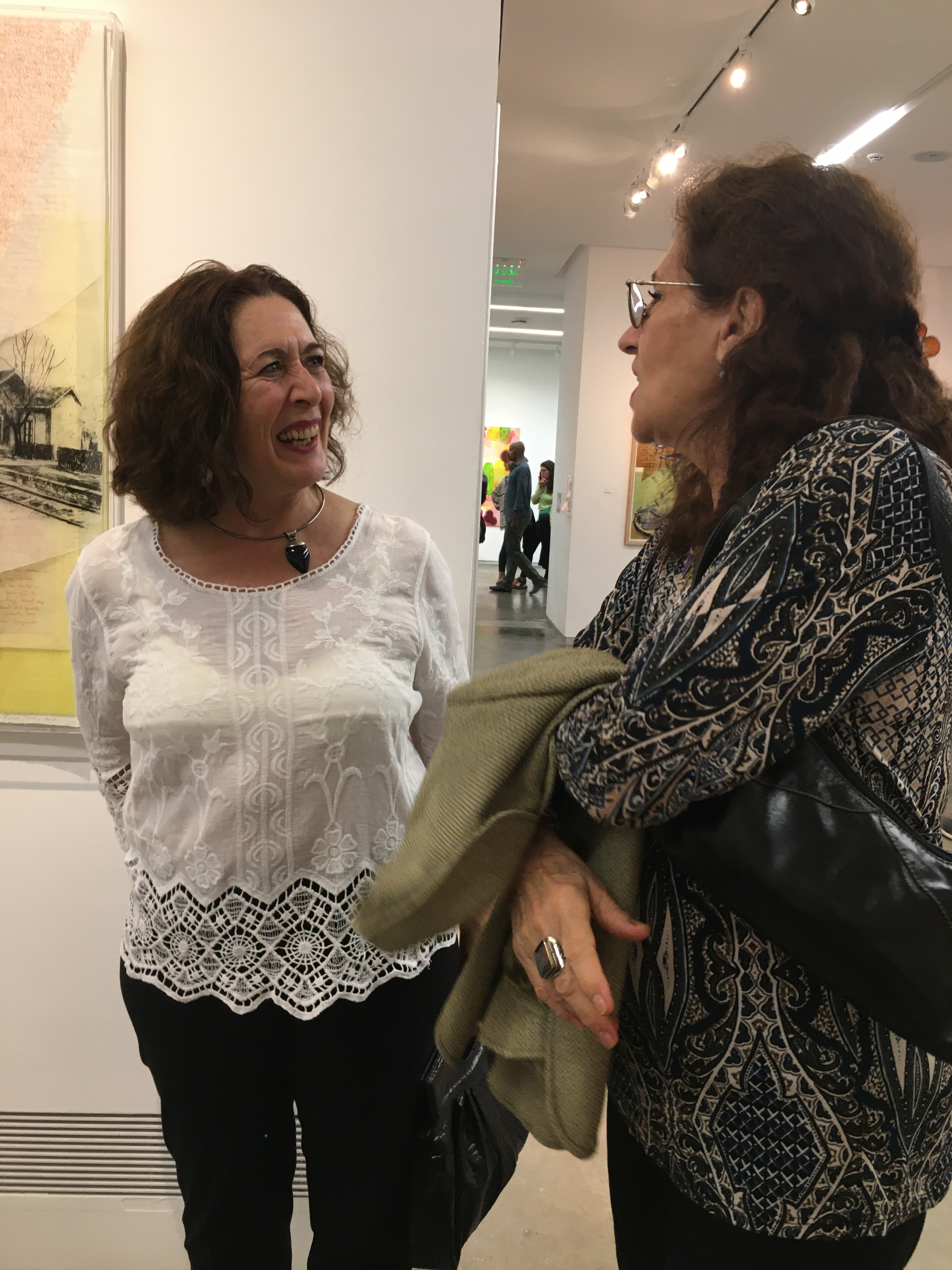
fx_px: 1063
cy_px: 635
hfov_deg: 48.2
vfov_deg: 61.7
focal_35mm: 29
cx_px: 476
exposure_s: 1/33
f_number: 2.2
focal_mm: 4.15
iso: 100
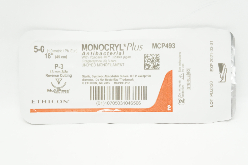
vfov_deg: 21.5
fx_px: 434
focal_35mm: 63
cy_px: 82
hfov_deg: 31.9
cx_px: 124
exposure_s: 1/60
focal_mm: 42
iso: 400
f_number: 4.5
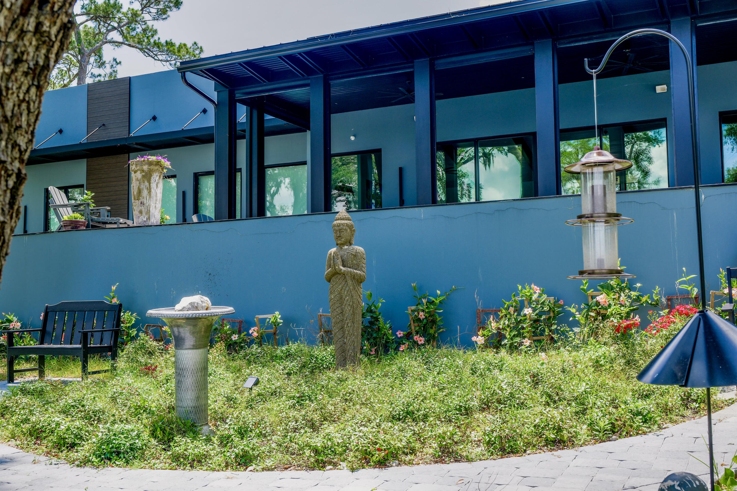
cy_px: 246
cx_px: 368
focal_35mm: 40
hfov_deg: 48.5
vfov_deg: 33.4
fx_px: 819
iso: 320
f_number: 8
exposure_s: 1/400
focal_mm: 40
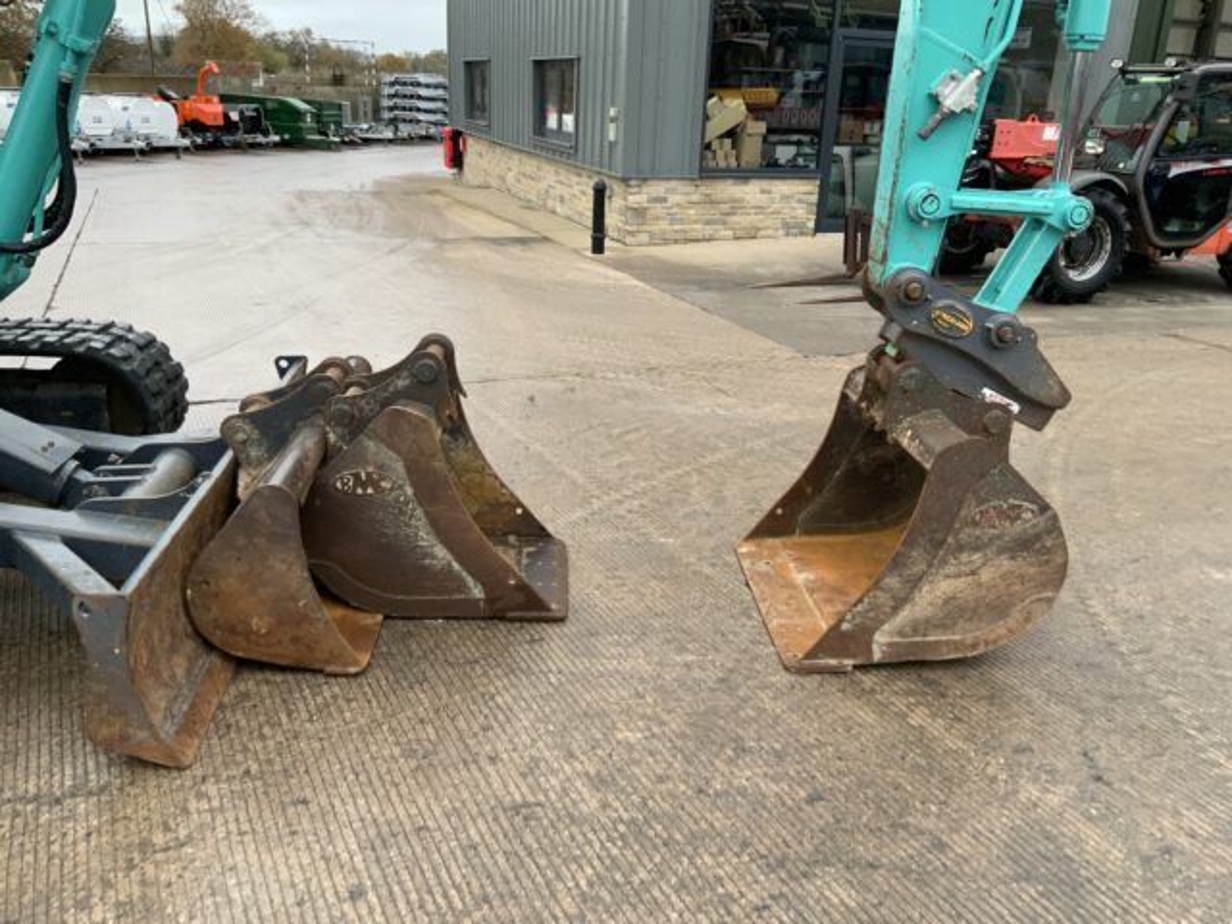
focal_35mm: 29
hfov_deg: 61.7
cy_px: 462
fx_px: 1032
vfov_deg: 48.2
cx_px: 616
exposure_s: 1/122
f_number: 1.8
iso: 64
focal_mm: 3
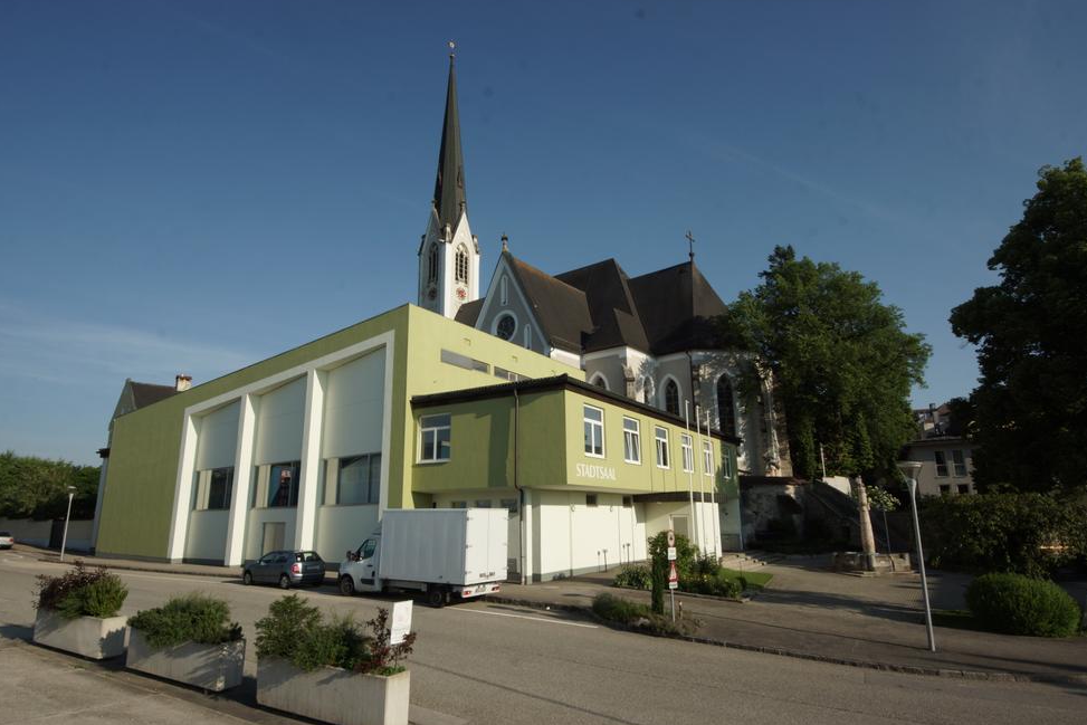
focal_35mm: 21
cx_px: 550
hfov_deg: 82.5
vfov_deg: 60.6
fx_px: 620
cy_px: 366
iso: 100
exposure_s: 1/100
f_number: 16
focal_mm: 13
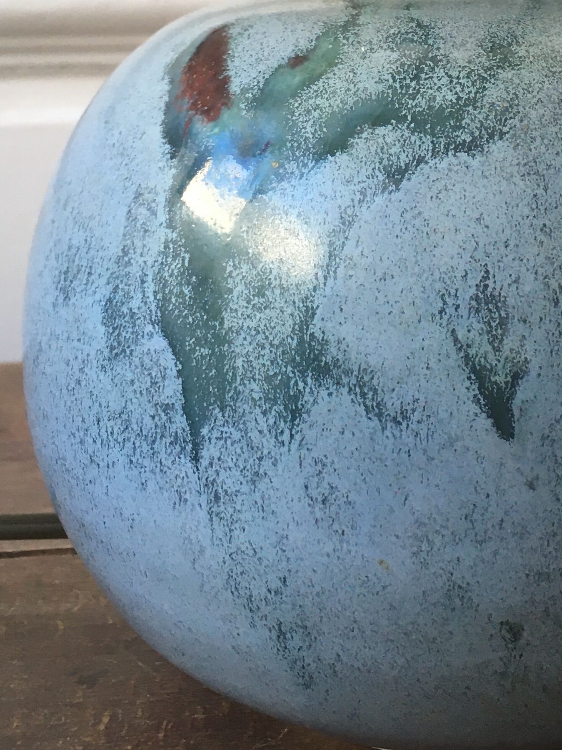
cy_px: 50
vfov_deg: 28.5
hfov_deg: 22.3
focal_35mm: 65
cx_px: 431
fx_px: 1407
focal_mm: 4.15
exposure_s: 1/33
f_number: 2.2
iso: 40
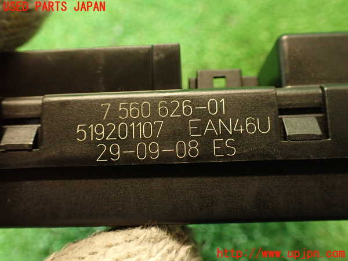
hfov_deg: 56.8
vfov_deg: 44.2
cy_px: 130
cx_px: 174
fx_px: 322
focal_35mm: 32
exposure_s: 1/30
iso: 800
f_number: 2.4
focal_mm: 5.79
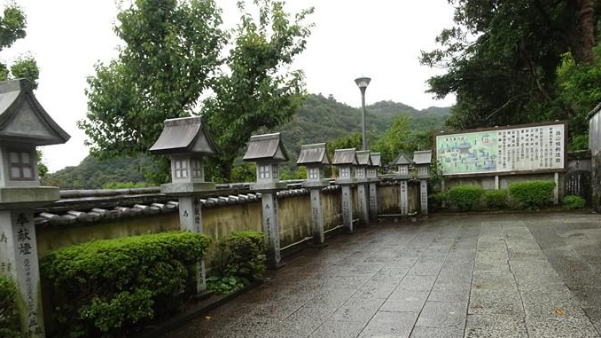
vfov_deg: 42.2
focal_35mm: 27
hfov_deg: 69.9
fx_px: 430
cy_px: 228
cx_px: 298
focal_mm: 4.1
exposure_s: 1/100
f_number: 3.5
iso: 80
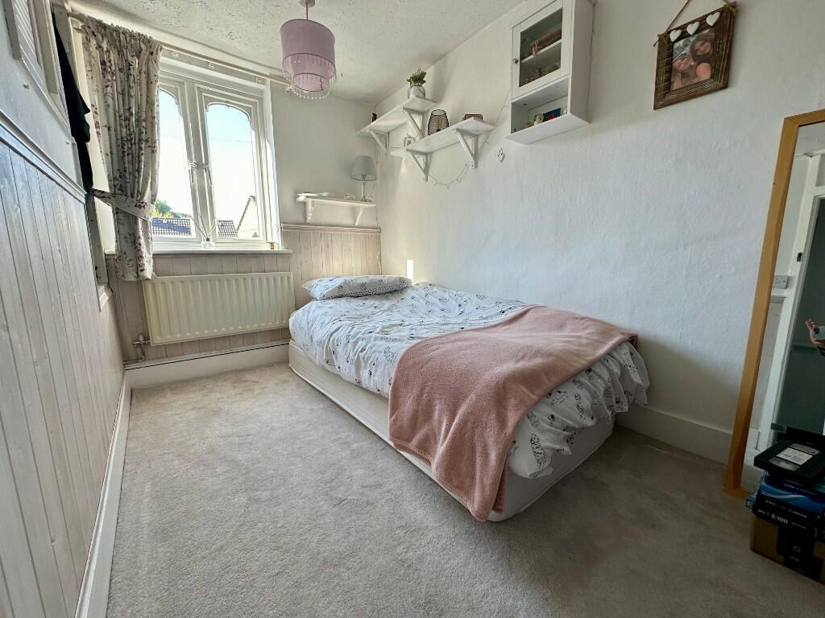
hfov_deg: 102.1
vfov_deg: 85.7
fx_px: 334
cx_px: 412
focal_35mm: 14
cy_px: 309
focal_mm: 2.22
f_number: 2.2
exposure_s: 1/99
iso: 50
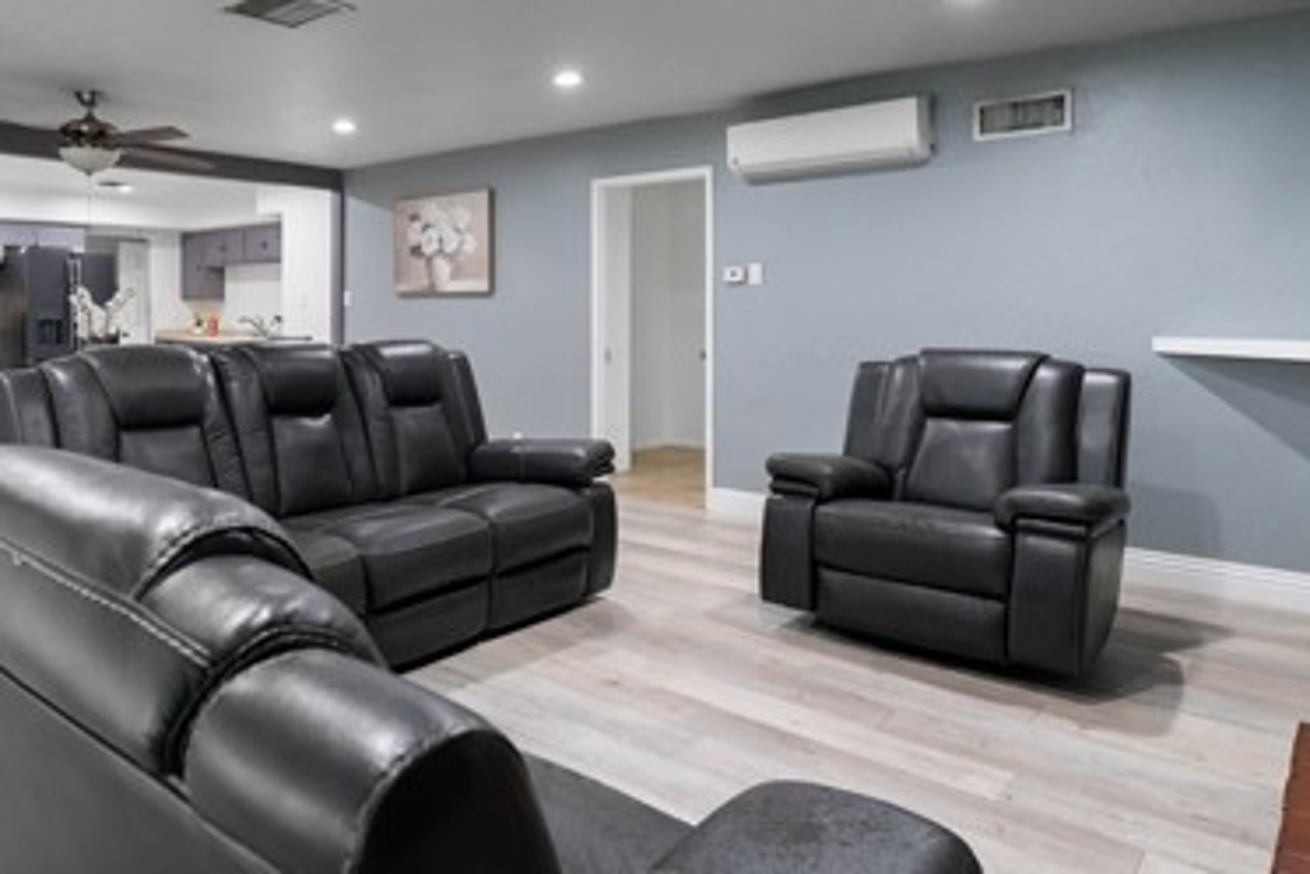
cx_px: 393
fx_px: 874
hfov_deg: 70.6
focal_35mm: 24
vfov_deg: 51.5
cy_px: 247
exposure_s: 1/10
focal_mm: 14
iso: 2000
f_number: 5
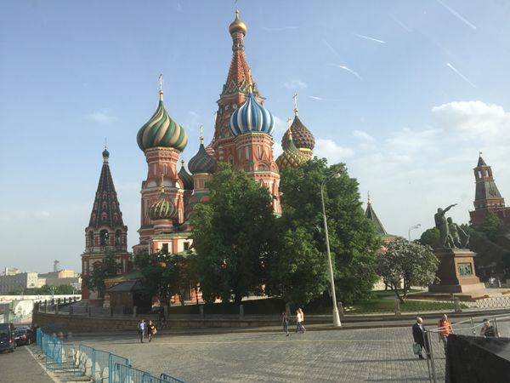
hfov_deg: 61.7
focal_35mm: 29
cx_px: 255
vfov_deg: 48.2
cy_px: 192
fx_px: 427
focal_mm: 4.15
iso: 32
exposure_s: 1/1099
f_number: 2.2
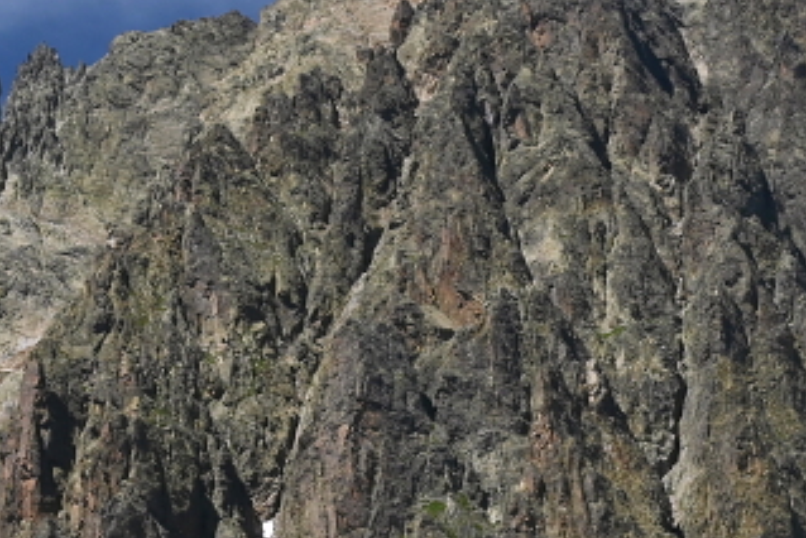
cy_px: 439
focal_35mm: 160
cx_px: 91
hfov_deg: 12.7
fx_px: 3594
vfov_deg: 8.5
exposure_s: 1/50
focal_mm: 32.5
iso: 220
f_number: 16
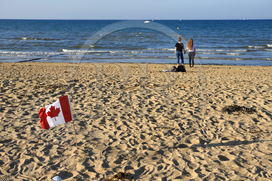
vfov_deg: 26.0
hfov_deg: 38.2
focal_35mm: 52
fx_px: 393
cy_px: 90
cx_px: 136
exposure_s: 1/320
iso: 200
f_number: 9
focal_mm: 52
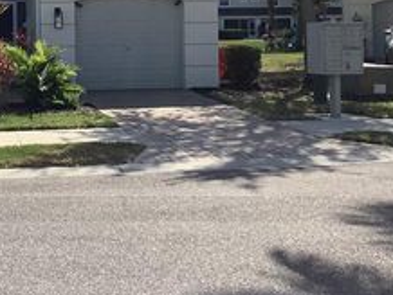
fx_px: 807
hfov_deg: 26.5
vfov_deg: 20.2
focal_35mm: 71
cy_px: 12
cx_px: 43
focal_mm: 3.3
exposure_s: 1/1894
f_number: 2.4
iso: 25
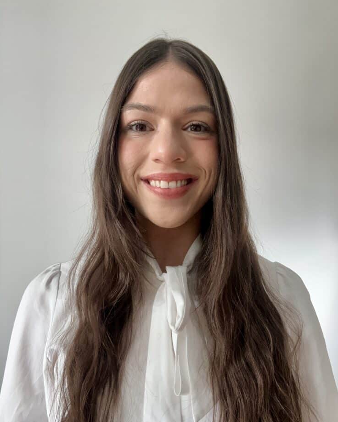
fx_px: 313
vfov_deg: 68.0
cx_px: 176
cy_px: 227
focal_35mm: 25
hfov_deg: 56.8
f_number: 1.9
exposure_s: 1/60
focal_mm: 2.69
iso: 160
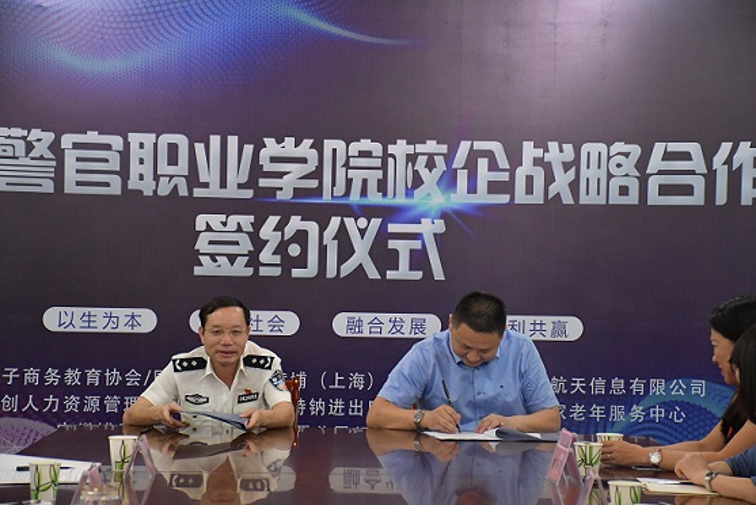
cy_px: 252
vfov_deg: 13.1
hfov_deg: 19.4
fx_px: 2206
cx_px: 378
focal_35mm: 105
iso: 3200
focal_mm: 70
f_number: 5
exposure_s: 1/100
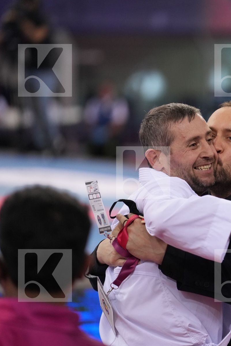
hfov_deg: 5.1
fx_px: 2580
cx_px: 241
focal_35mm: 268
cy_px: 173
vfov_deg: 7.7
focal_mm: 178
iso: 3200
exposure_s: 1/1000
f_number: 2.8
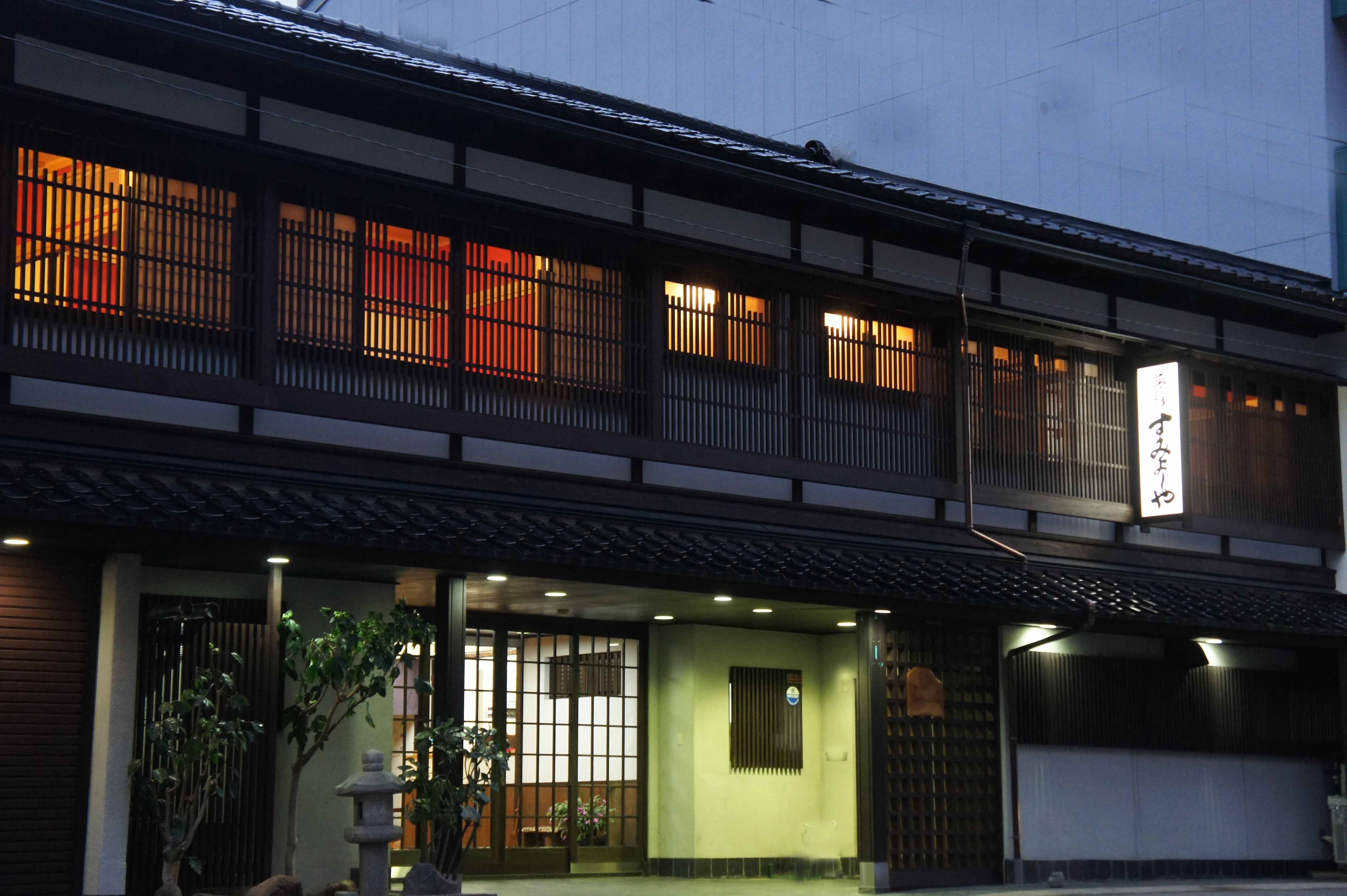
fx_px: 2412
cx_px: 674
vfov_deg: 21.1
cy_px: 448
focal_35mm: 64
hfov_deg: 31.2
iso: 1600
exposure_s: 1/20
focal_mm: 43
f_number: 5
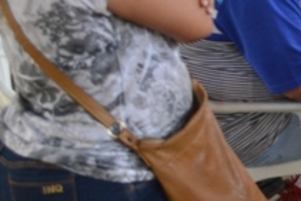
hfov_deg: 11.4
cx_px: 632
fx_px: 1339
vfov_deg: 8.6
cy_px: 85
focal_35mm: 160
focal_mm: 22
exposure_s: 1/15
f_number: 3.8
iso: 640
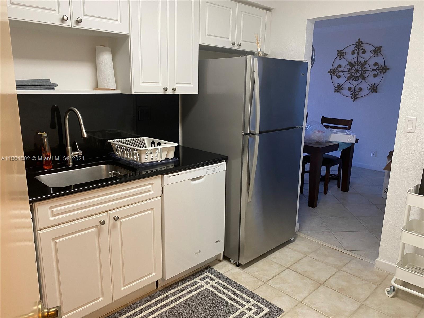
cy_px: 159
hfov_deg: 67.3
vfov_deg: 53.1
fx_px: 318
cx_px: 212
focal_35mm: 26
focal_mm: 4.25
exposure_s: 1/60
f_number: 1.8
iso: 125
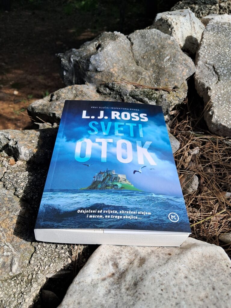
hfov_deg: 51.4
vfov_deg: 65.3
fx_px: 240
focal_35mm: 27
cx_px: 116
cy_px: 154
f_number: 1.8
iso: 50
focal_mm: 4
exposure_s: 1/474
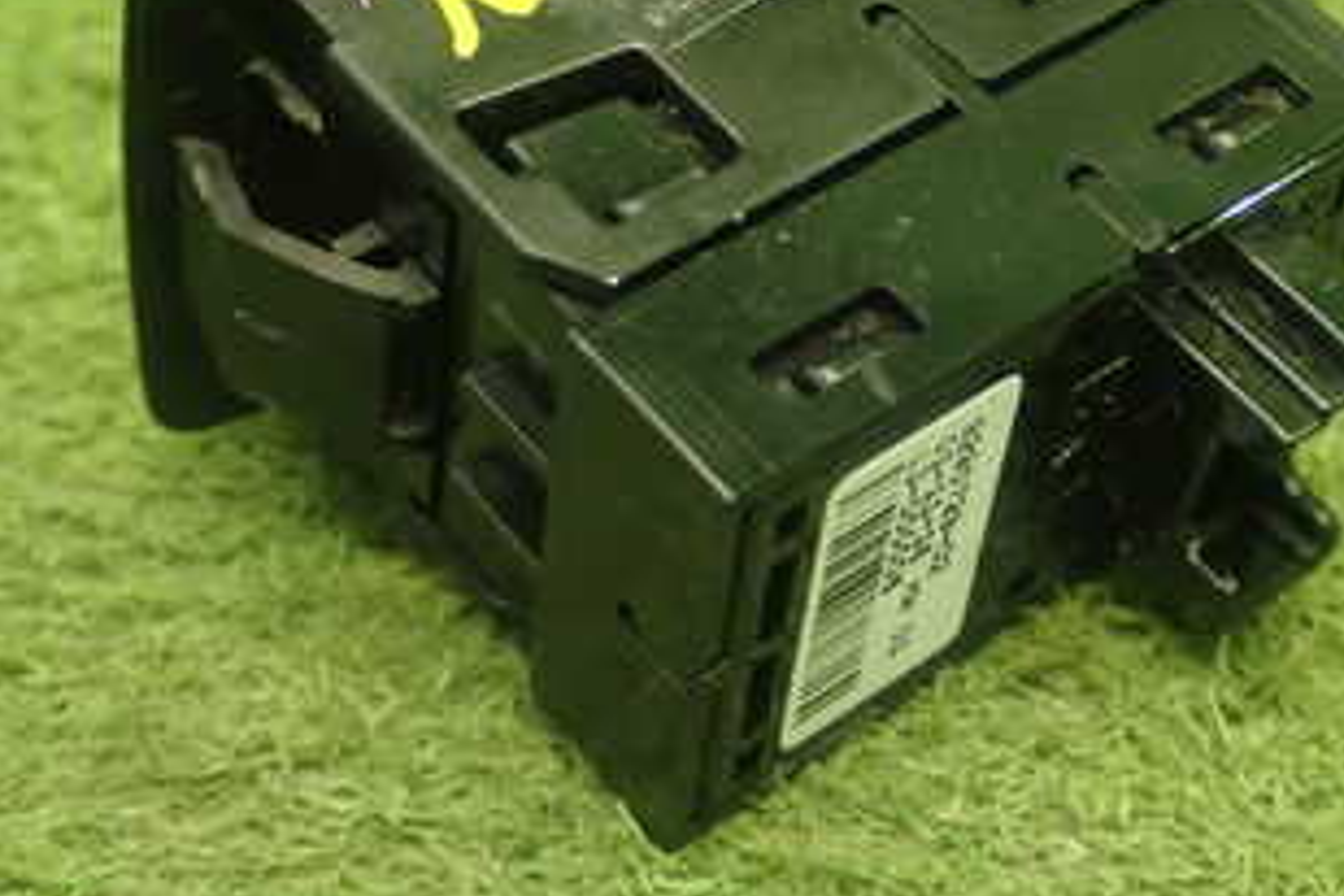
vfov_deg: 15.2
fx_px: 3322
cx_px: 879
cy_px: 152
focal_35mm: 89
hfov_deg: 22.8
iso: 640
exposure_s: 1/40
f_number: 2.9
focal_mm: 7.84
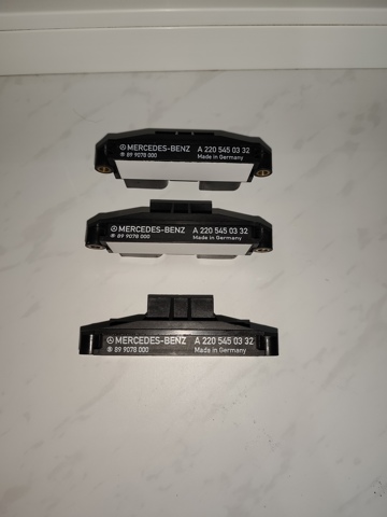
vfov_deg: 73.9
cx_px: 194
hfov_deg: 58.9
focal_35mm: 23
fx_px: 343
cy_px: 258
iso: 500
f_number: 1.65
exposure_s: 1/50
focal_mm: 6.19
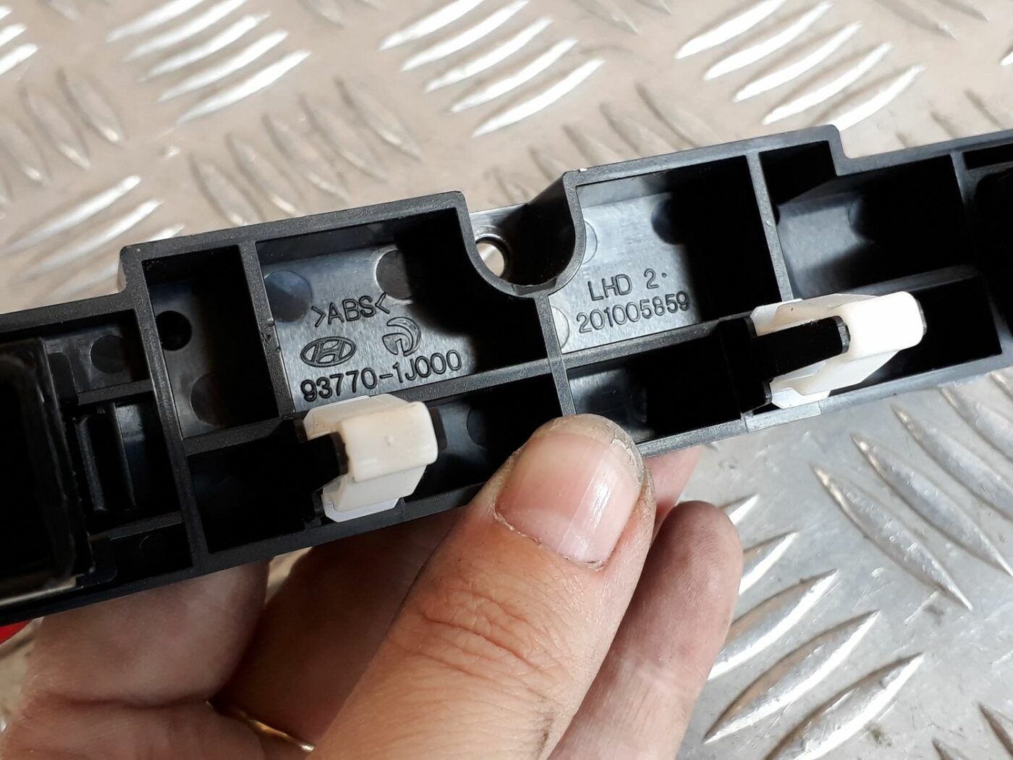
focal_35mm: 27
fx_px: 790
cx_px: 506
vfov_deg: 51.4
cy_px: 380
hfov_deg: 65.3
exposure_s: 1/33
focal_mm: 3.6
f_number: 1.9
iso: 100
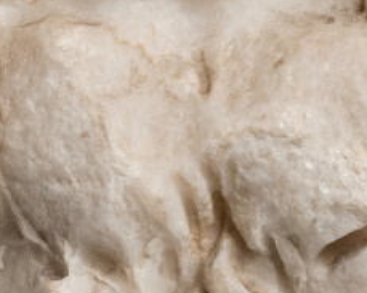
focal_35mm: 358
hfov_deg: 5.4
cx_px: 223
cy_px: -422
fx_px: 3887
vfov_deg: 4.2
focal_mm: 80
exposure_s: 1/60
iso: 200
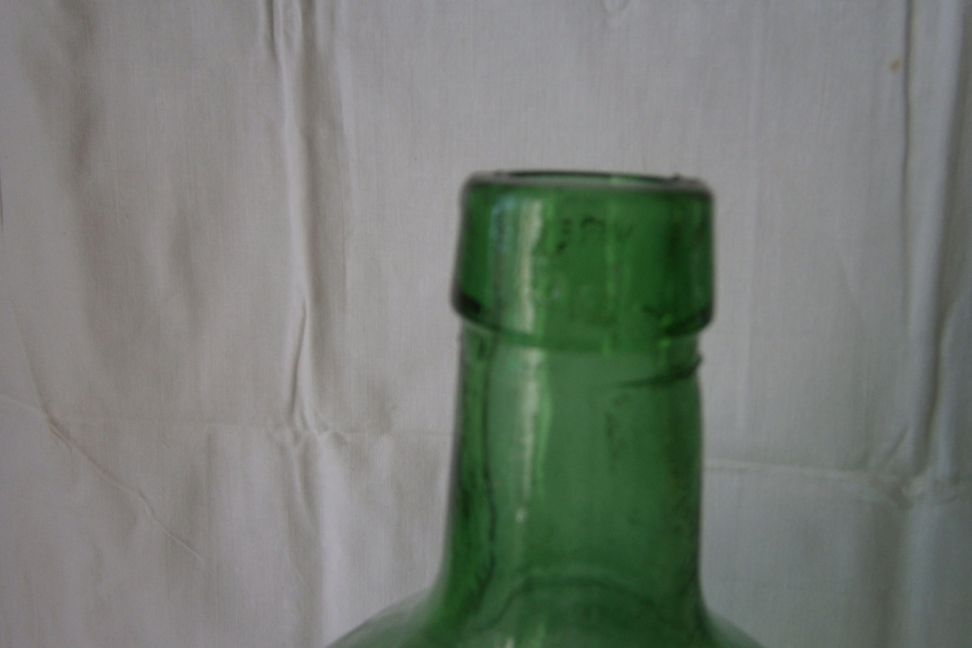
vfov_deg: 46.3
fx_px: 756
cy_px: 372
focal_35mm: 28
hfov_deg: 65.5
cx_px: 499
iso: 80
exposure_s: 1/80
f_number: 2.8
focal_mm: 4.7
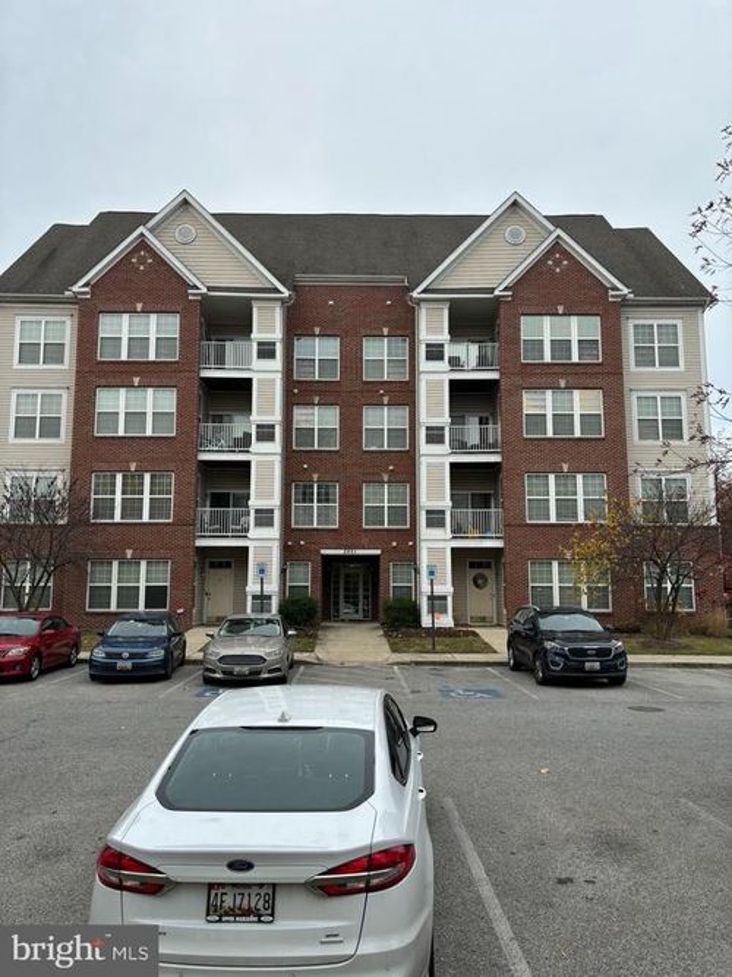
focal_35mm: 26
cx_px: 366
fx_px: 733
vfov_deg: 67.3
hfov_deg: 53.0
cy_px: 488
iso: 50
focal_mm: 5.96
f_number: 1.6
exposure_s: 1/1751
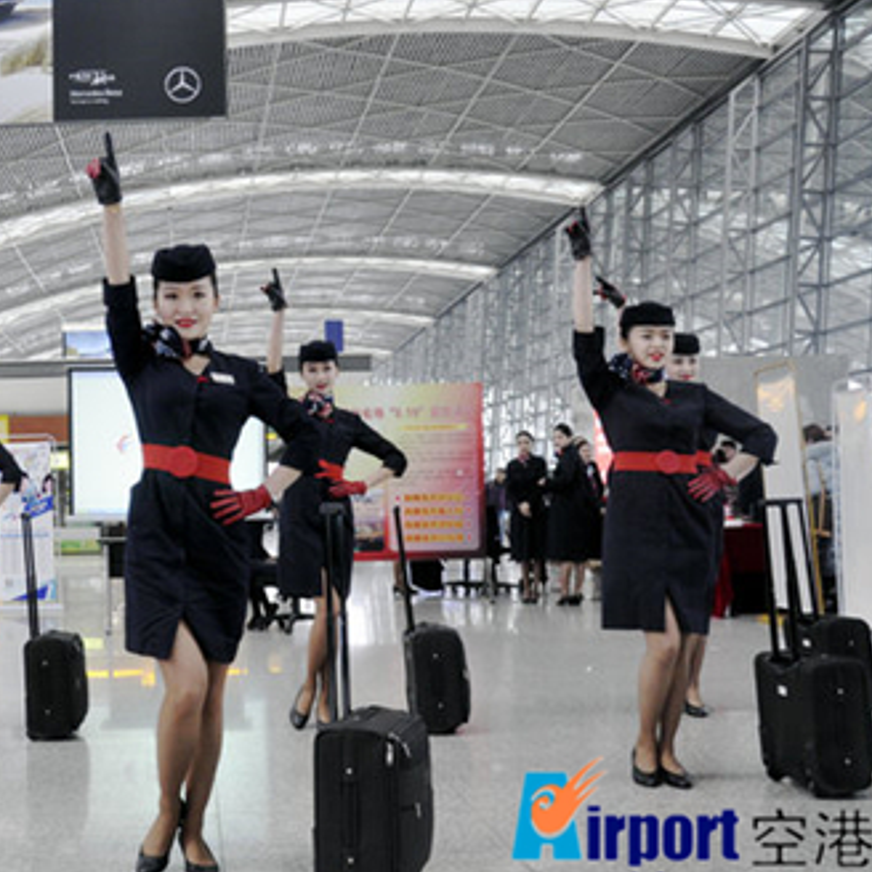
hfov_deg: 34.7
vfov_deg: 36.1
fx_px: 1339
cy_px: 429
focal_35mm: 47
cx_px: 149
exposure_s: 1/60
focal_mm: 22
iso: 640
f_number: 4
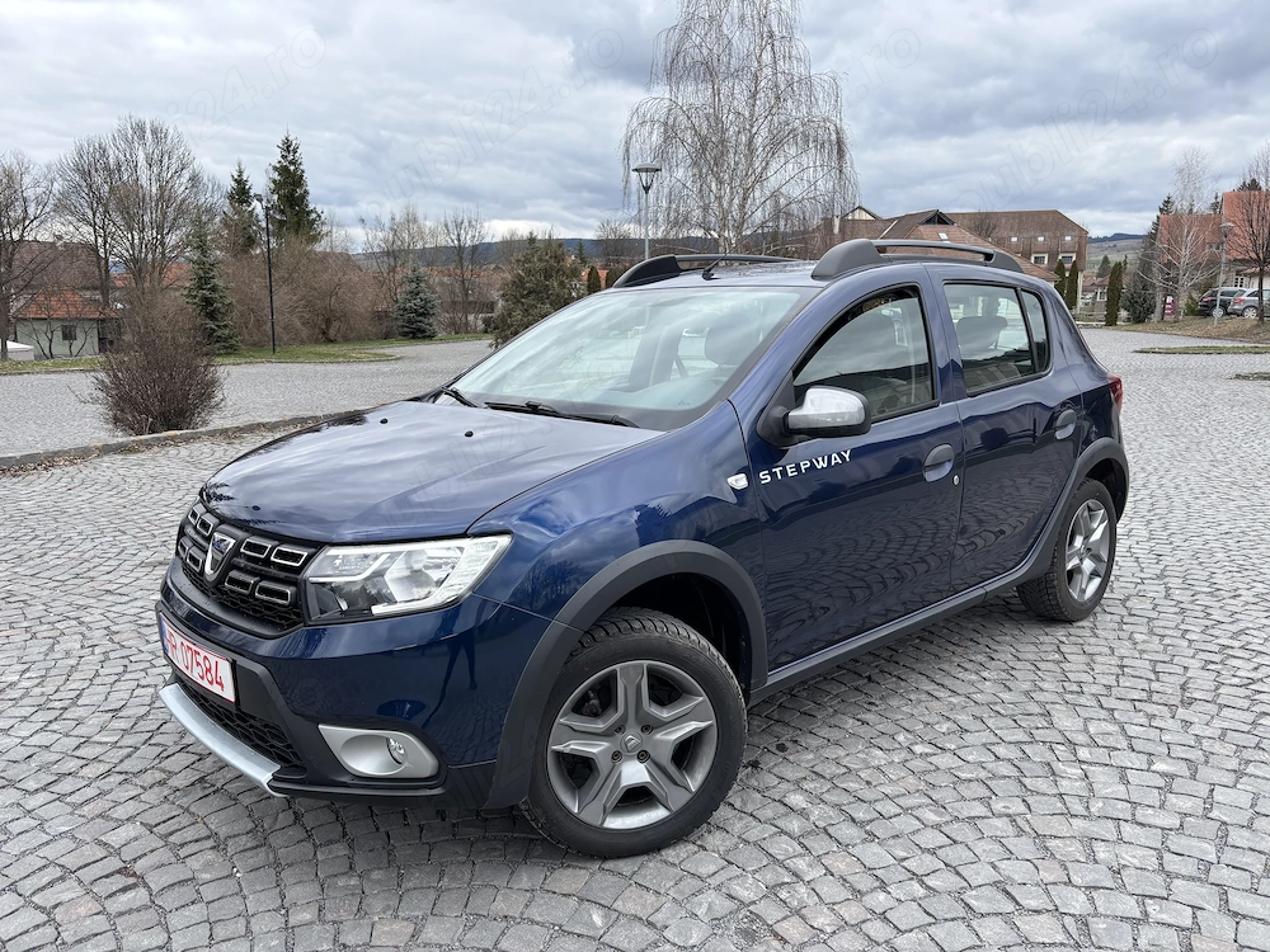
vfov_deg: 53.1
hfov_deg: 67.3
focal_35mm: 26
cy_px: 476
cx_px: 635
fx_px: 954
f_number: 1.6
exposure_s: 1/1047
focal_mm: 5.96
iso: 50
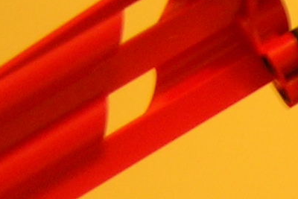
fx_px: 1673
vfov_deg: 6.7
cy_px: 336
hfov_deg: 9.0
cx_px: 755
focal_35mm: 202
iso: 83
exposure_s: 1/4.2
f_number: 2.9
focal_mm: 5.7
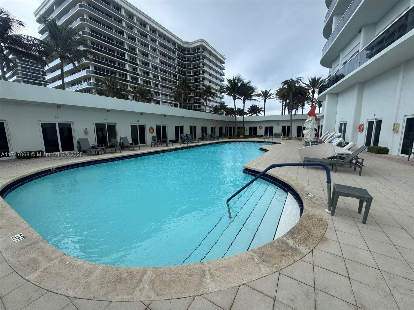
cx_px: 207
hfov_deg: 102.1
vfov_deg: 85.7
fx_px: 167
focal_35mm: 14
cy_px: 155
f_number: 2.2
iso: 40
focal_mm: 2.22
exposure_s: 1/421
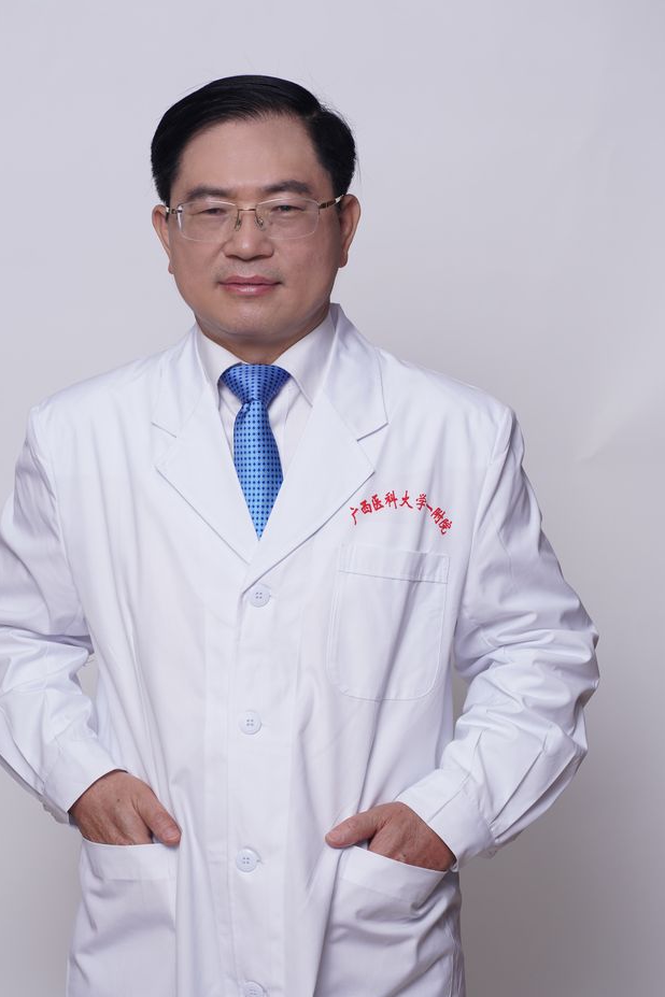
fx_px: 3048
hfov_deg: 12.4
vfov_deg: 18.6
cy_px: 618
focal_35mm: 110
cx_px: 271
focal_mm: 85
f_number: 5.6
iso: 160
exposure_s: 1/160
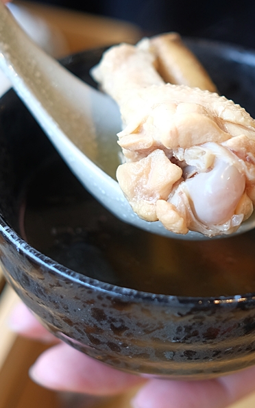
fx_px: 600
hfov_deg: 23.8
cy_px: 205
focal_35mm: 54
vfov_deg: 37.5
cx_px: 182
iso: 250
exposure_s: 1/58
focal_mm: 23
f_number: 2.5
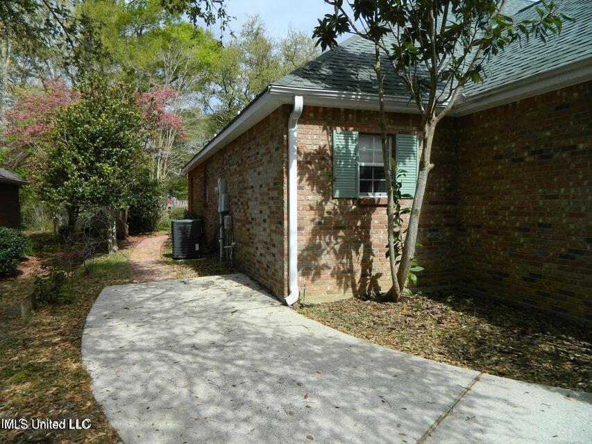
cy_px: 222
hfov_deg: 69.4
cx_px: 296
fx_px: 428
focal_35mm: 25
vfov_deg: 54.9
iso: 80
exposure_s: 1/800
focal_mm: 4.5
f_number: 3.1
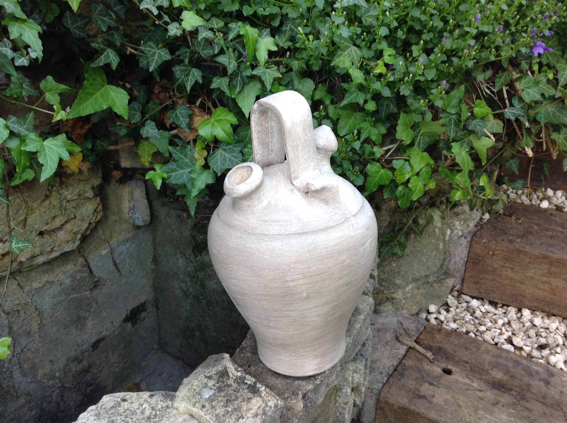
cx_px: 284
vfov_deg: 40.6
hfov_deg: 52.7
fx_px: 572
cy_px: 212
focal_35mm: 35
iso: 50
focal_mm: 4.28
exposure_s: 1/30
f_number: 2.4
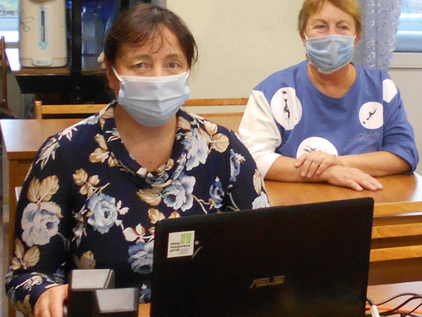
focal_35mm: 88
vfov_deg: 16.7
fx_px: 1073
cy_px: 79
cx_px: 540
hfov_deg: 20.4
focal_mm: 4.6
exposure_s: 1/30
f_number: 3.2
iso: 280
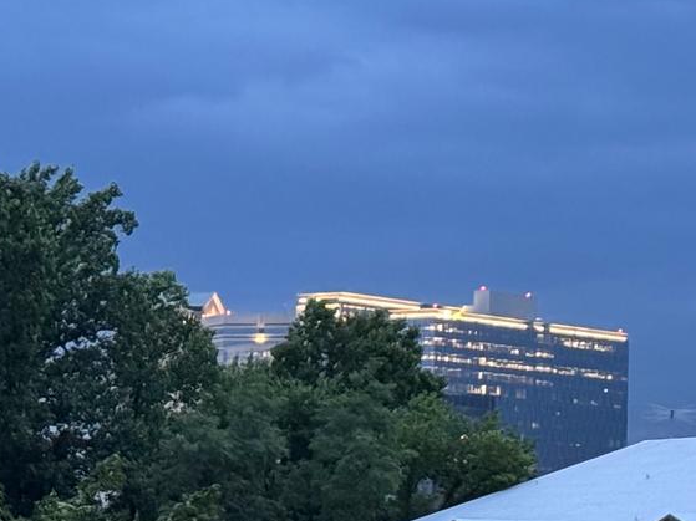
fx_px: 3538
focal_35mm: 176
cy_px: 589
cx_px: 388
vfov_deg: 8.4
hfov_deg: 11.2
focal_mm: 6.76
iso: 640
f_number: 1.78
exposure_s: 1/30
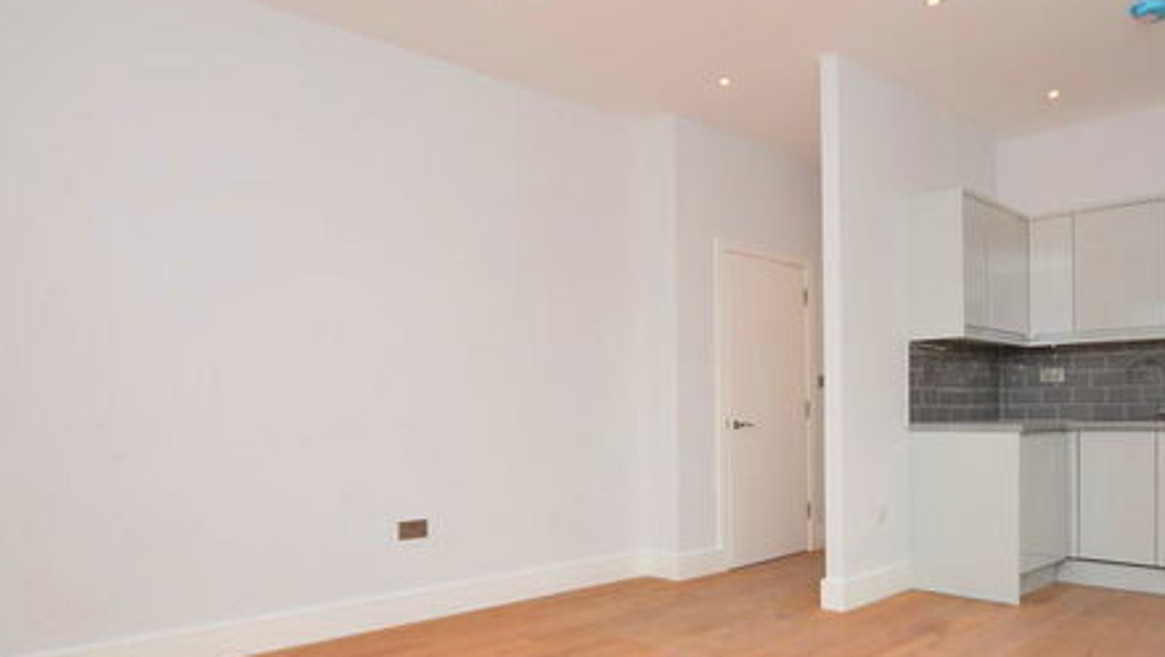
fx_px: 773
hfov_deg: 73.0
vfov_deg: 45.6
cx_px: 718
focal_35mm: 25
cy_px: 412
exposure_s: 1/80
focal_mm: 10
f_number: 4
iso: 100
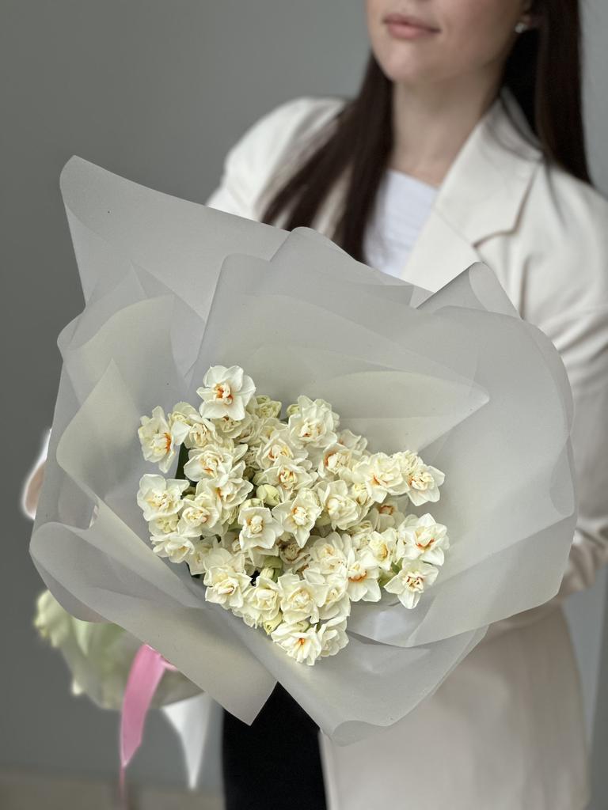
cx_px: 304
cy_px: 405
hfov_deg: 19.1
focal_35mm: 77
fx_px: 1803
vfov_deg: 25.3
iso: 200
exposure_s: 1/100
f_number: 2.8
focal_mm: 9
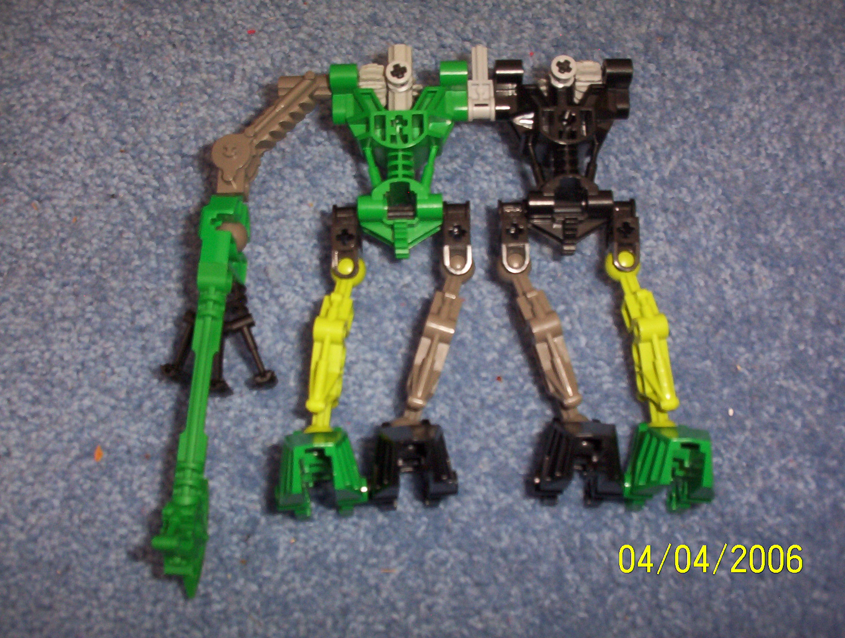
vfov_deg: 37.0
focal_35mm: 39
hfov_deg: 47.8
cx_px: 422
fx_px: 954
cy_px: 319
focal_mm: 6
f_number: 4.5
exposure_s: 1/30
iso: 140
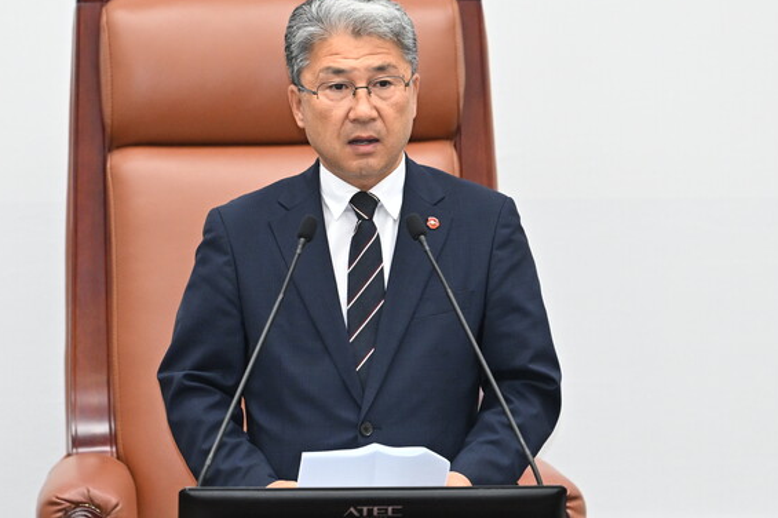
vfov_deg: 2.7
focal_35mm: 510
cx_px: 289
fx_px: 11015
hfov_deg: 4.0
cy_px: 354
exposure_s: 1/200
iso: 1600
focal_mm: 200
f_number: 3.5
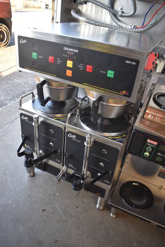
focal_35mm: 27
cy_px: 124
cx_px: 82
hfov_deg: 48.0
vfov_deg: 67.3
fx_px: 185
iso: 800
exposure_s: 1/200
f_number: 3.5
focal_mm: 18
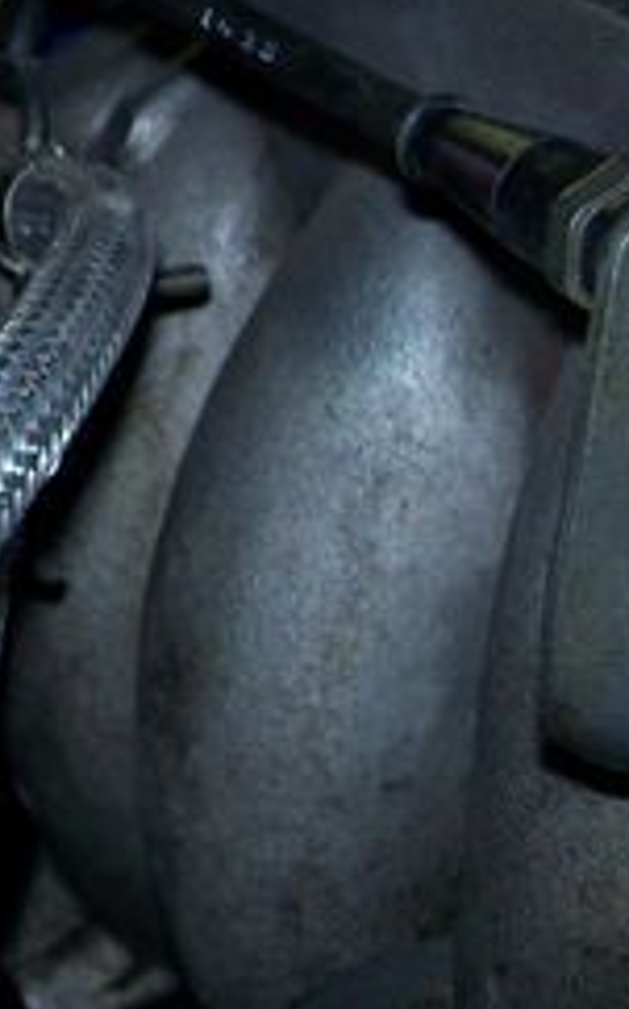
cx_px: -508
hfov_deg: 11.9
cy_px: 108
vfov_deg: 20.2
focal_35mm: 101
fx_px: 2773
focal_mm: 6
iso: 80
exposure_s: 1/64
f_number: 2.7
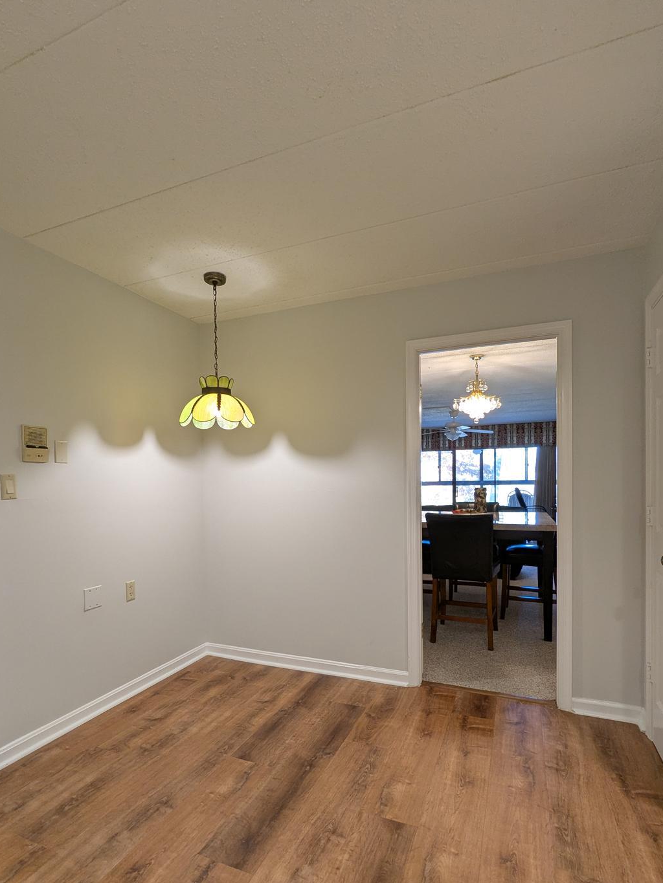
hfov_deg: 71.6
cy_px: 492
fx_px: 460
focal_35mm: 18
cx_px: 314
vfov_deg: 87.4
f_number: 2.2
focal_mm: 2.35
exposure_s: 1/24
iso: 67
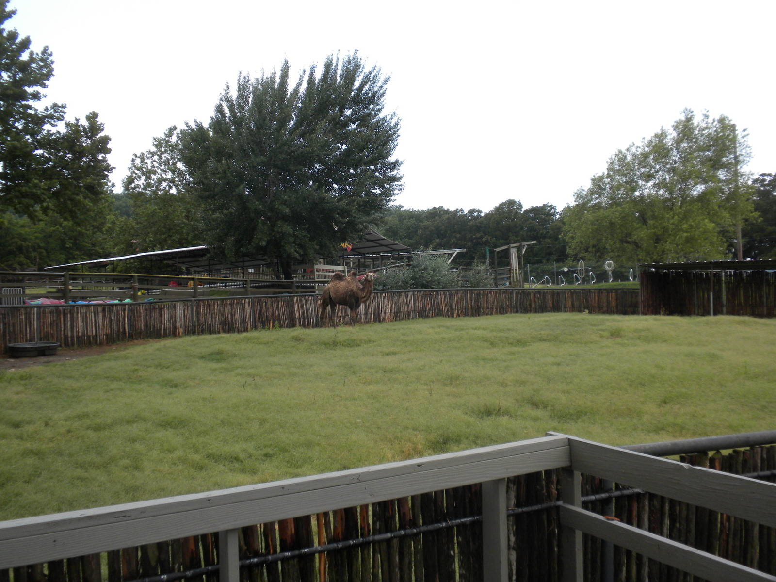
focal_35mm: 37
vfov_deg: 38.7
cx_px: 388
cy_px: 291
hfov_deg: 50.1
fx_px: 829
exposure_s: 1/654
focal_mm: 6.6
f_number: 3.5
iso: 116
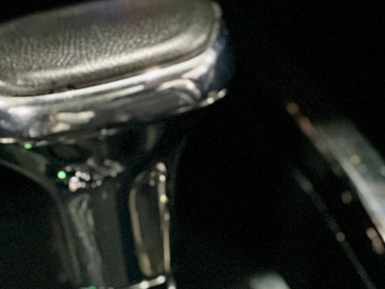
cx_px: 101
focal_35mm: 234
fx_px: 2603
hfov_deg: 8.5
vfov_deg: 6.3
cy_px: 410
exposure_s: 1/15
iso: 1600
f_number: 2.8
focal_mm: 9
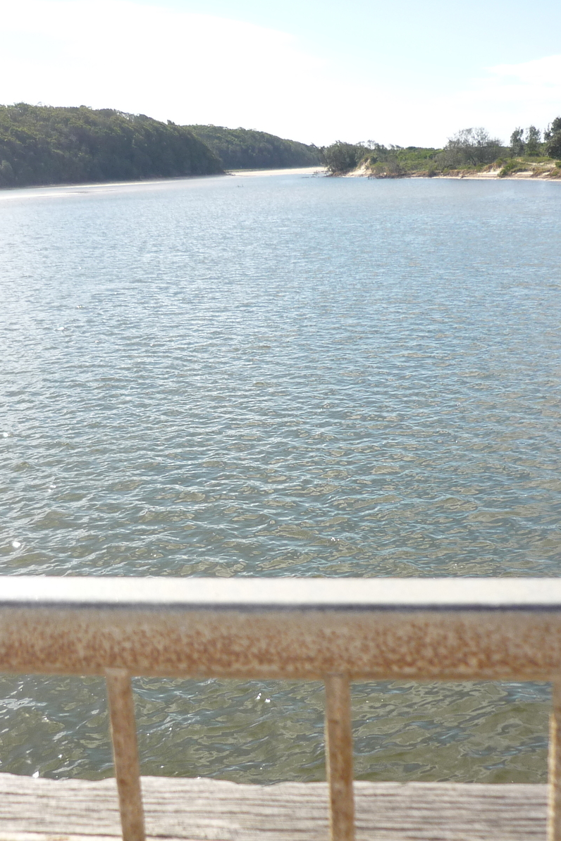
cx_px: 233
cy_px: 419
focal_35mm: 46
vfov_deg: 42.7
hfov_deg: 29.2
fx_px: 1075
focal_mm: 5.5
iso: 100
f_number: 8
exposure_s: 1/160
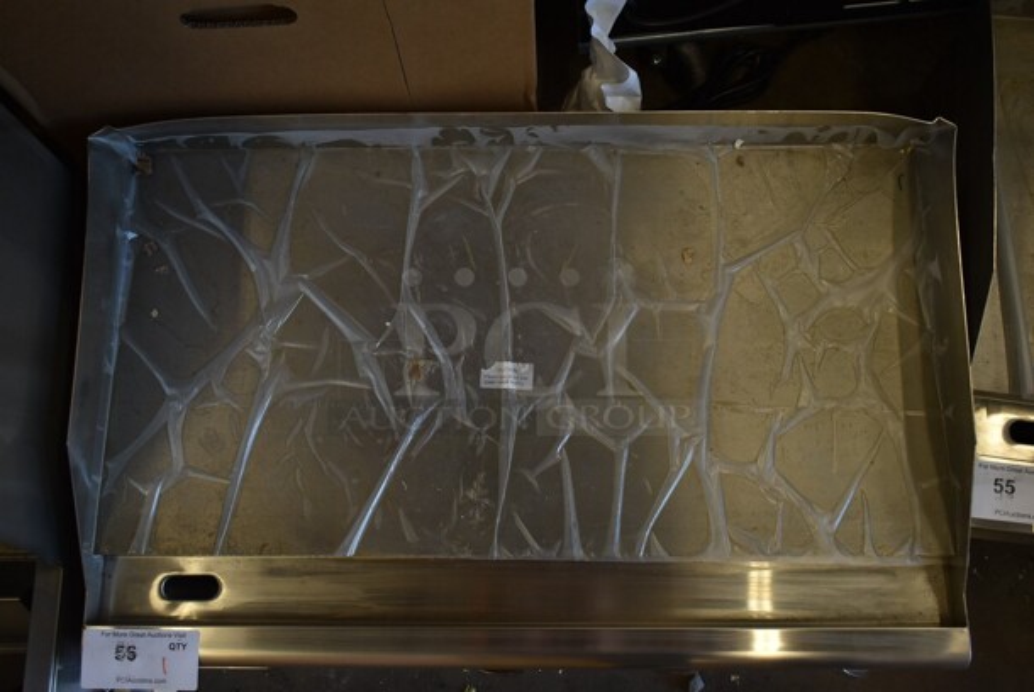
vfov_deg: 37.0
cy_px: 346
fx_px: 1035
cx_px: 517
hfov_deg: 53.1
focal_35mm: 36
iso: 640
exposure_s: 1/125
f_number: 3.8
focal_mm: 24
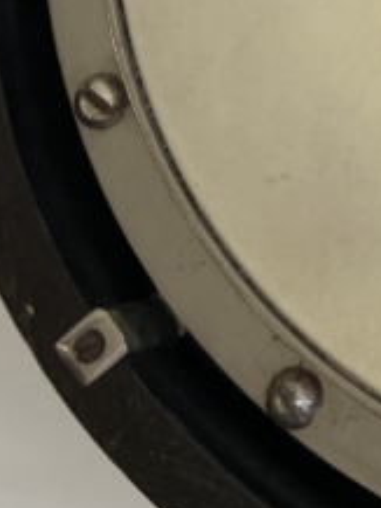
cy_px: -389
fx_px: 1759
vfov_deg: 14.5
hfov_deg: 11.3
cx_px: 727
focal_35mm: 120
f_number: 1.6
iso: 100
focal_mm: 4.2
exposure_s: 1/100
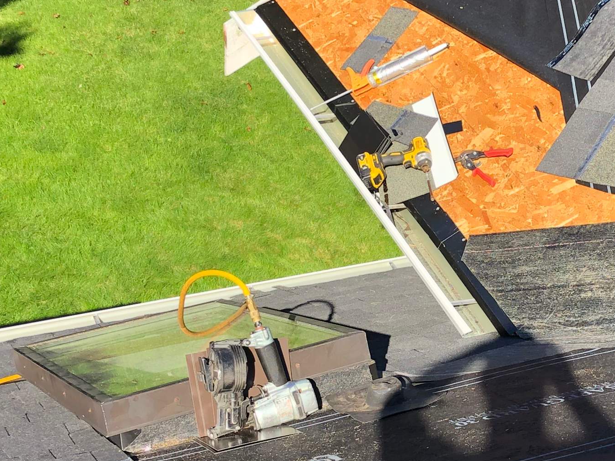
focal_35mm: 84
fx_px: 1492
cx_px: 541
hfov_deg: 22.8
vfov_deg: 17.6
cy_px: 264
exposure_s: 1/592
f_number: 1.8
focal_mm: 3.99
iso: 20
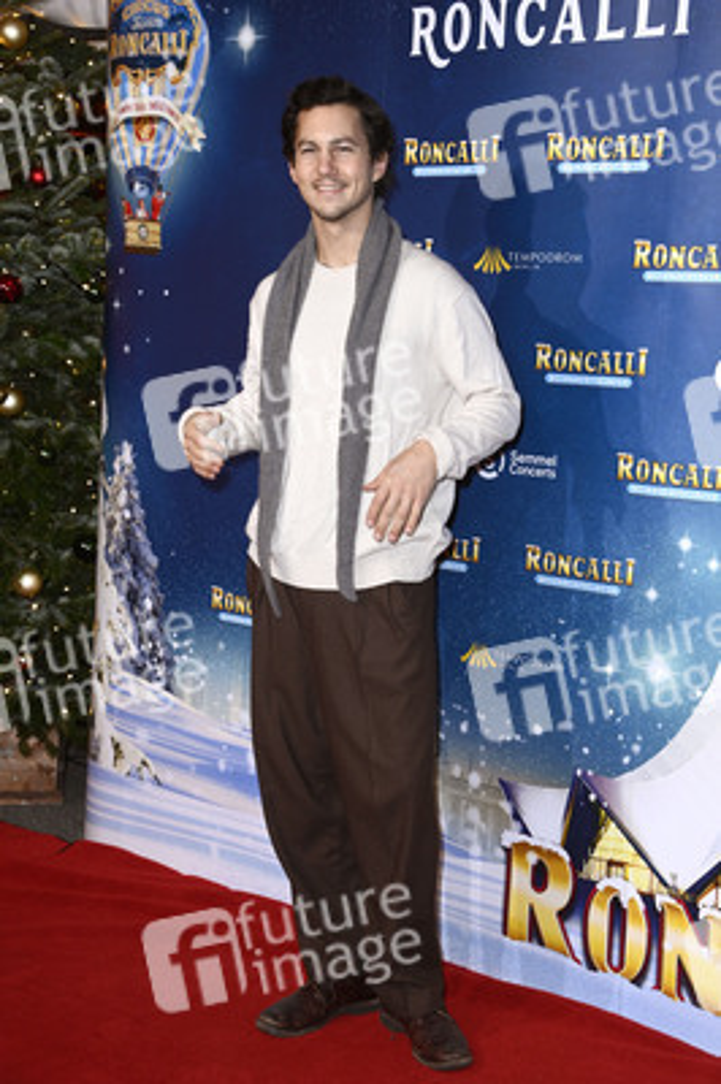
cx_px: 360
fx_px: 1866
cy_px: 542
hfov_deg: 21.9
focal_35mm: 62
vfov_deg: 32.4
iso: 1250
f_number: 5.6
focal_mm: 62
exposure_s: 1/250
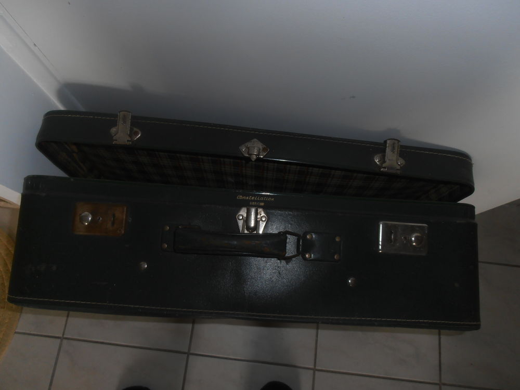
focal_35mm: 24
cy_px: 195
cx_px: 260
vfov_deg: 56.8
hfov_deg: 71.6
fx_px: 361
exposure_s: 1/30
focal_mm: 4.2
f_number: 3
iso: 80
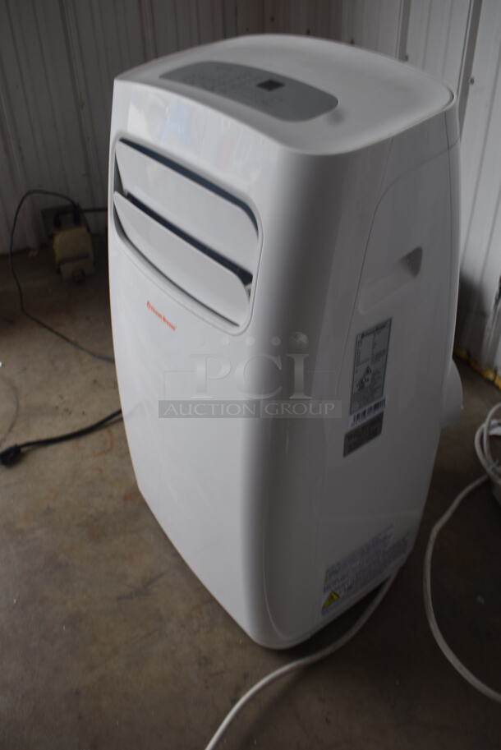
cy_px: 375
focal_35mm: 30
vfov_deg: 61.9
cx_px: 250
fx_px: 625
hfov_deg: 43.7
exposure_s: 1/200
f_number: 6.3
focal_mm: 20
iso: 200
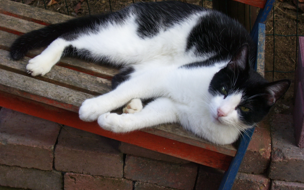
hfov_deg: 29.0
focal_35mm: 71
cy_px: 85
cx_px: 150
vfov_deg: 18.3
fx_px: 588
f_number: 3.6
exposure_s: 1/90
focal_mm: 10.8
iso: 80
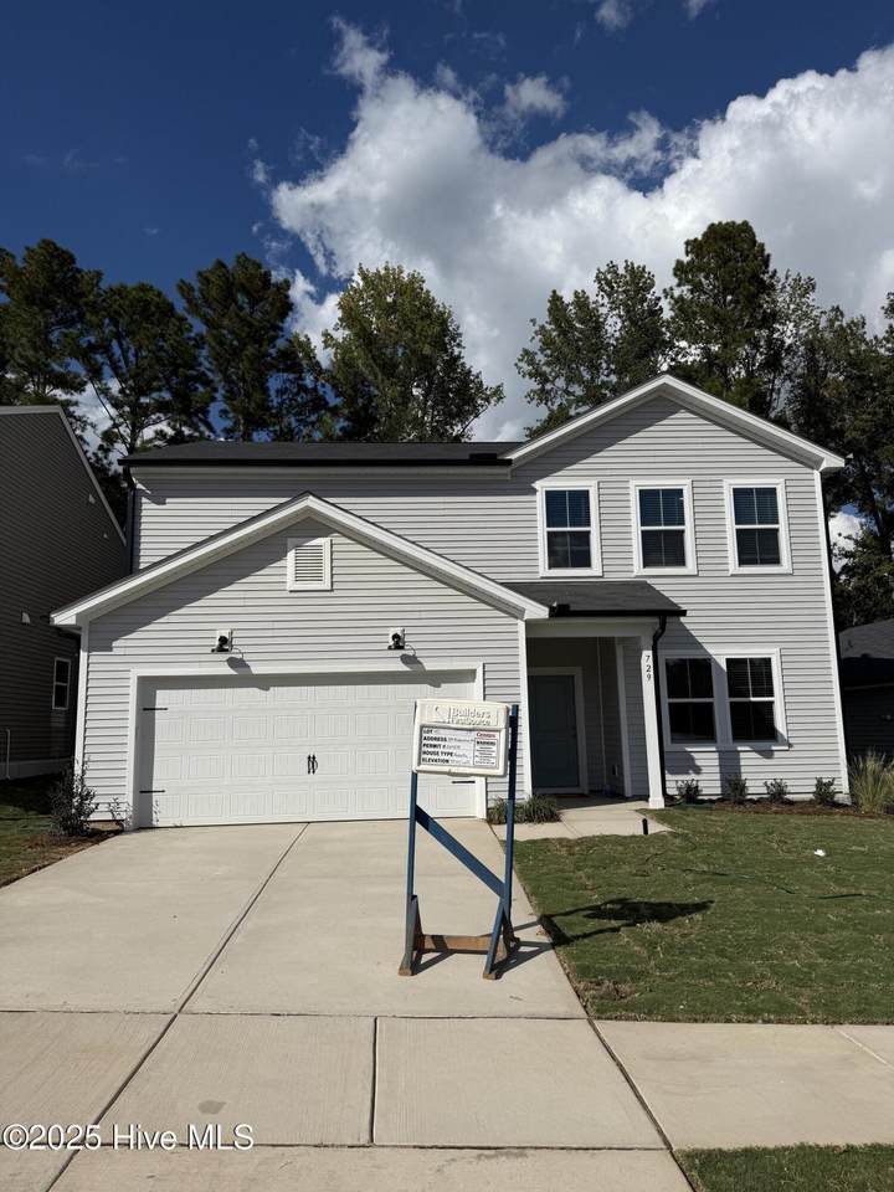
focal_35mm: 24
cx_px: 447
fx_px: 826
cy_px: 596
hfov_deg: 56.8
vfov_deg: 71.6
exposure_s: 1/14286
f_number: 1.78
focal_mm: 6.76
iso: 80
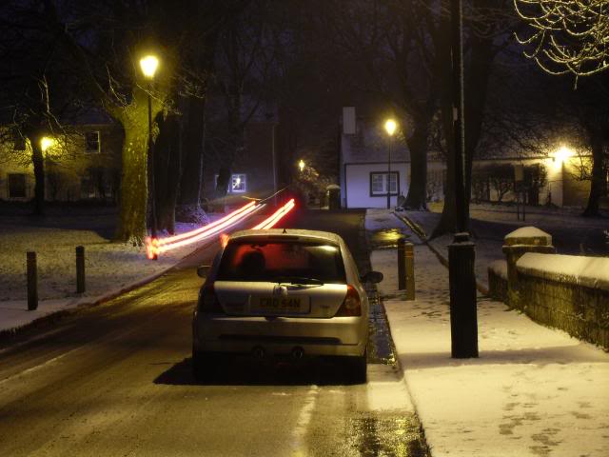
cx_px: 304
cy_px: 228
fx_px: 1794
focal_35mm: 102
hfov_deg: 19.3
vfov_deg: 14.5
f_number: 5.7
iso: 80
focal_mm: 21.6
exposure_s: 4
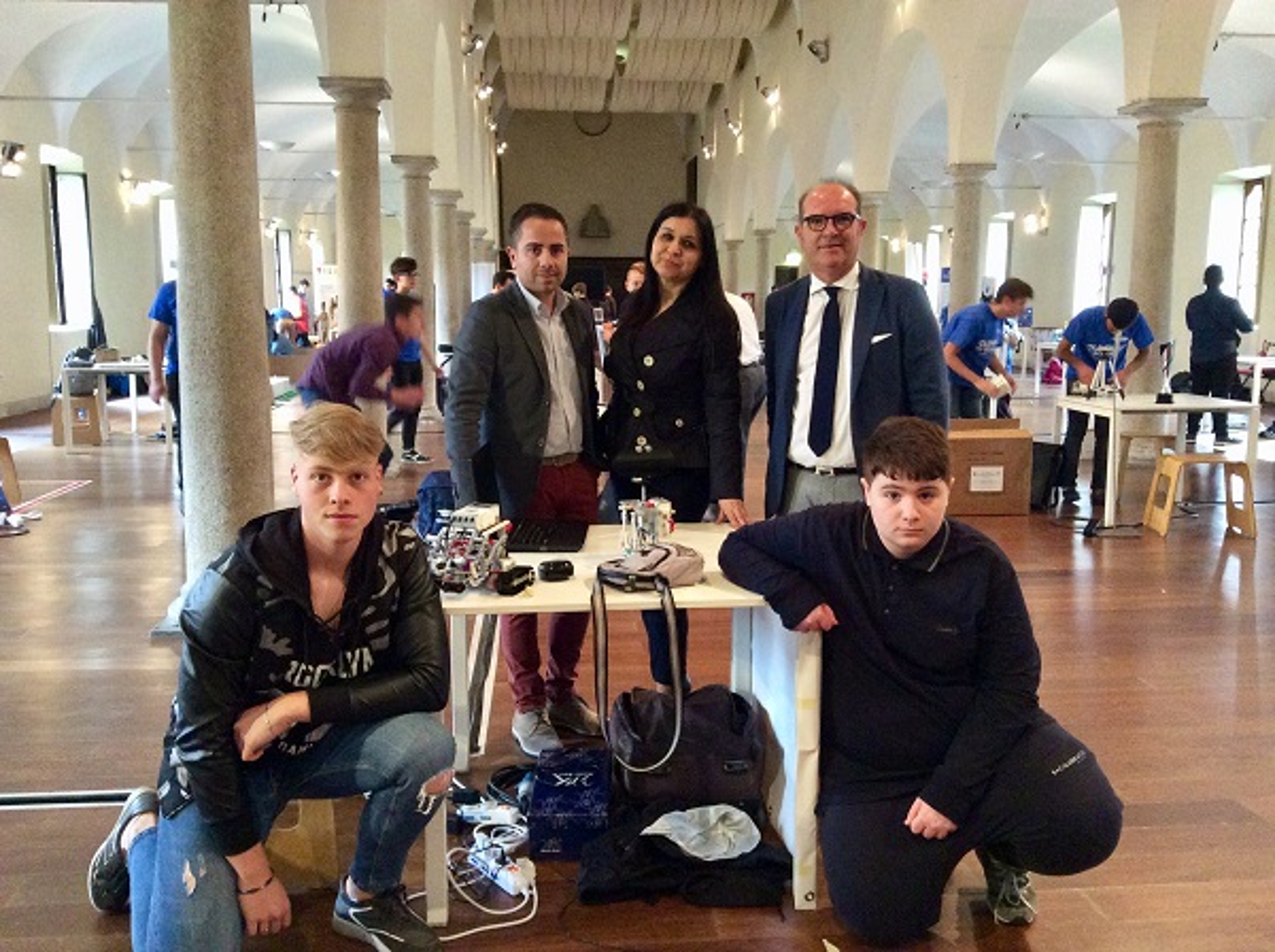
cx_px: 638
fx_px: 1177
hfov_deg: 56.9
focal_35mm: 32
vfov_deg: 44.0
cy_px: 476
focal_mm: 3.3
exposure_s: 1/25
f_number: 2.4
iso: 250
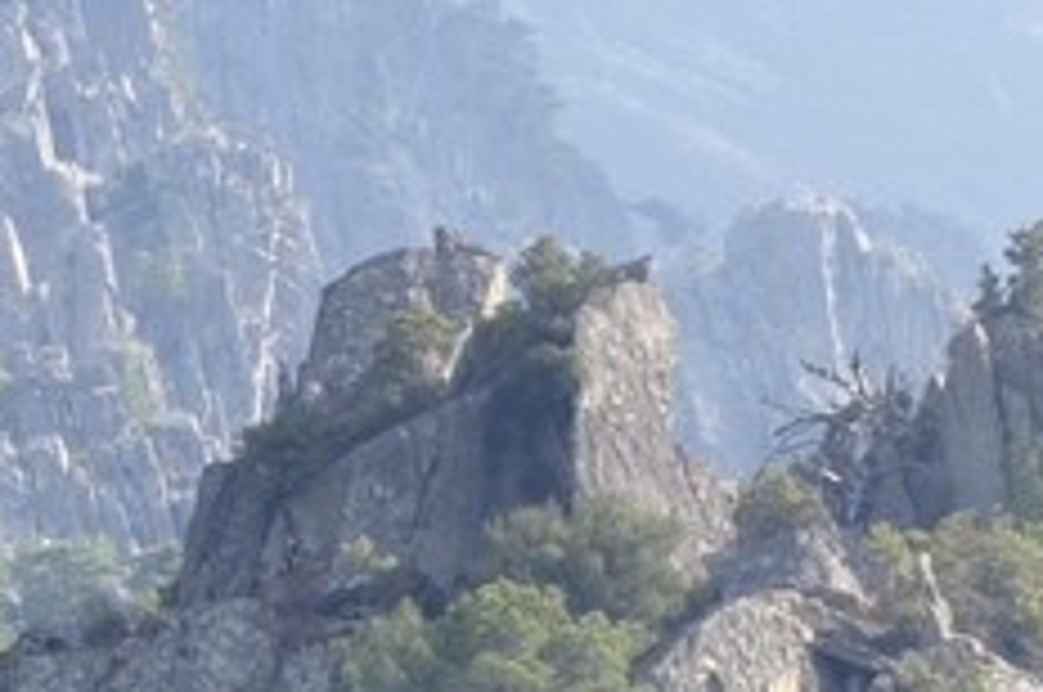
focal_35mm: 1068
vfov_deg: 1.3
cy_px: 2355
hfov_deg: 1.9
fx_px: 30899
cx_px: 1839
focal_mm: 155
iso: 200
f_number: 10
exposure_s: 1/200
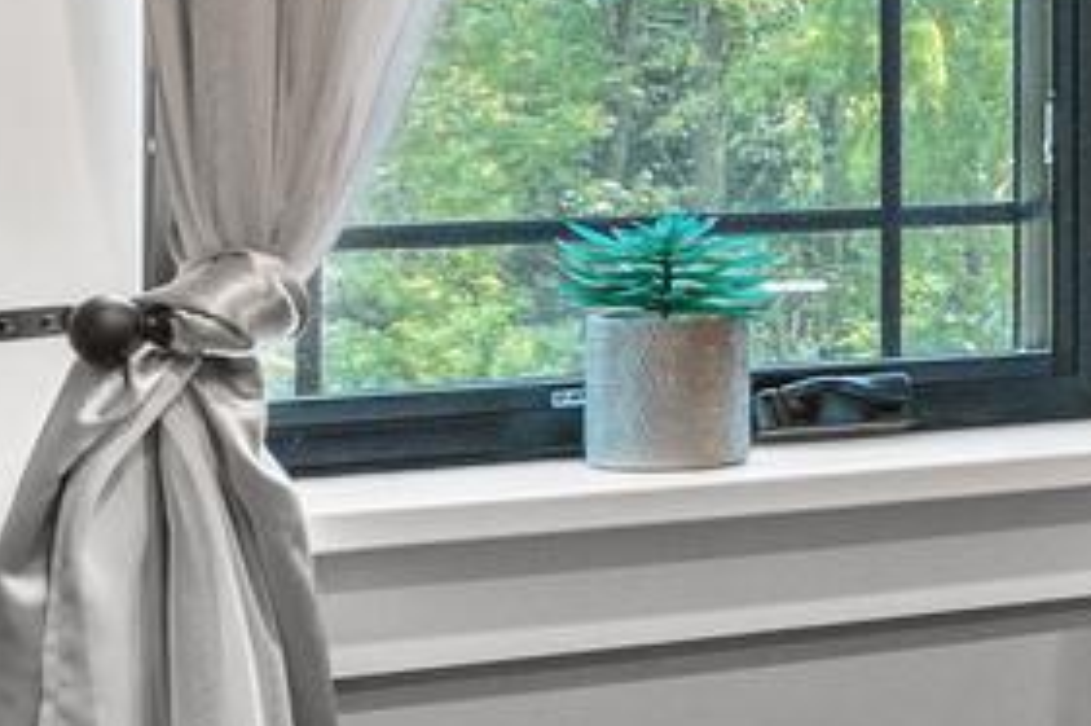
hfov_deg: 14.0
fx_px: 3866
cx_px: 2050
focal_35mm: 128
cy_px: -17
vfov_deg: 10.6
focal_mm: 17.5
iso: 320
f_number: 8
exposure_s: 1/1.67
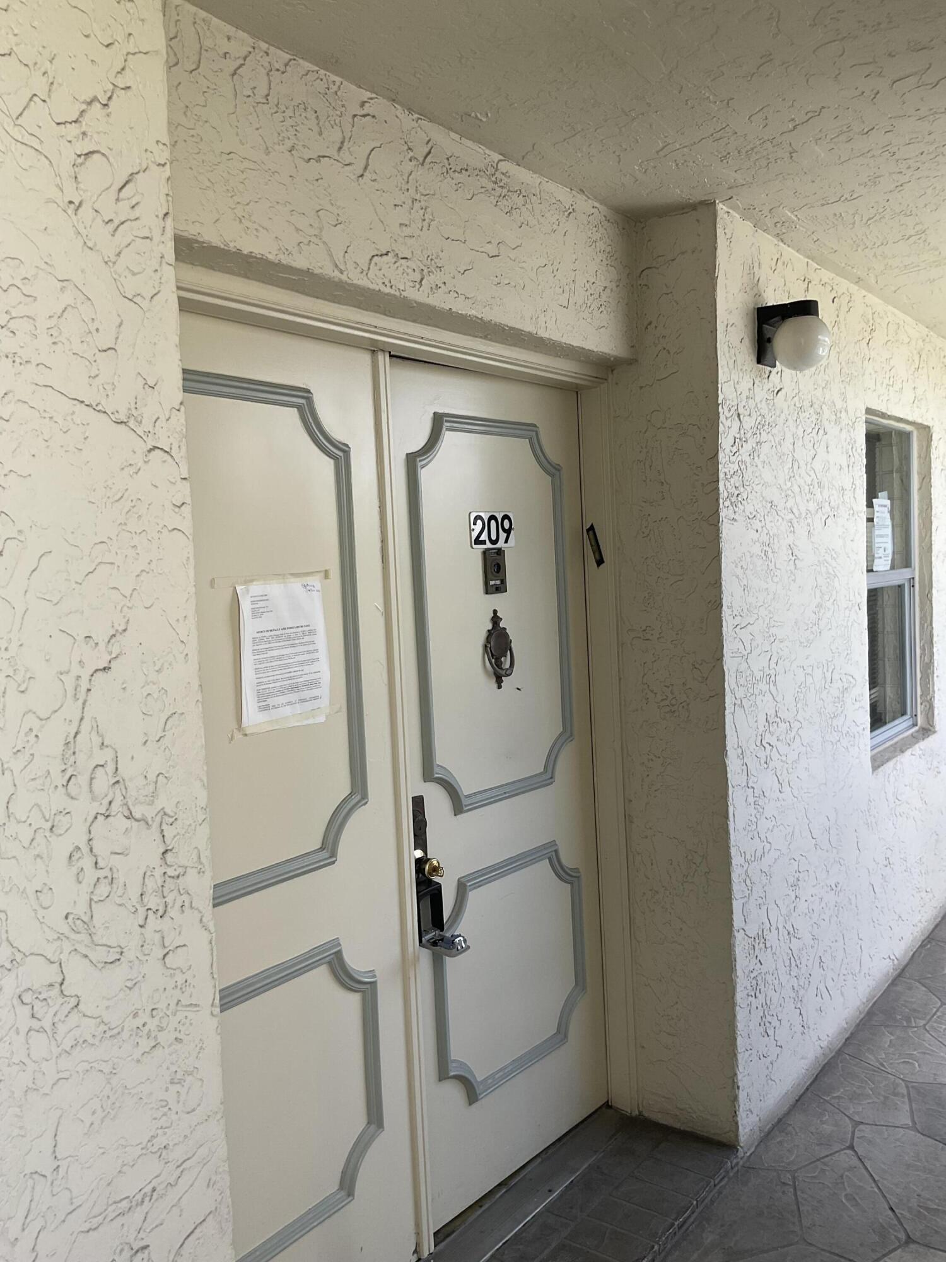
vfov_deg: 61.7
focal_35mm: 29
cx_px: 473
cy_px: 631
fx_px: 1057
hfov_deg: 48.2
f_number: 1.8
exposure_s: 1/272
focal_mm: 3
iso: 16
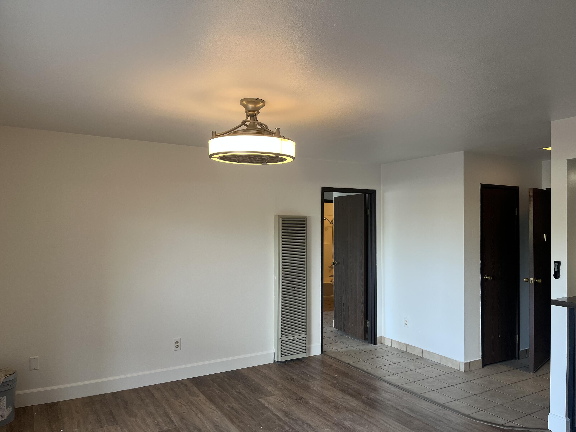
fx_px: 433
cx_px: 288
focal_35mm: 26
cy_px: 216
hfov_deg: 67.3
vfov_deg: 53.1
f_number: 1.6
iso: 80
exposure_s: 1/60
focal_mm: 5.1
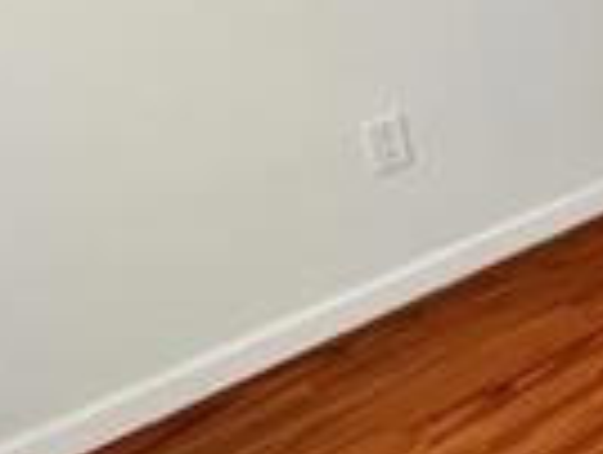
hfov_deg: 20.3
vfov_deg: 21.9
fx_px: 1082
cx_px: 1130
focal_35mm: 62
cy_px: -94
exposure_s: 1/120
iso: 160
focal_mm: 1.57
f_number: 1.8
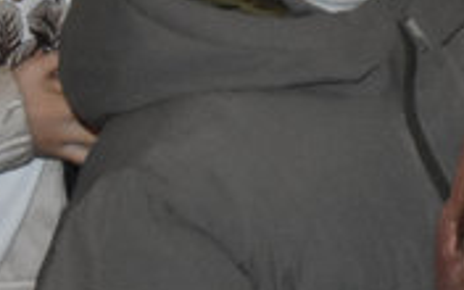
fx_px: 2706
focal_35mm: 214
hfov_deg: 9.1
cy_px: -315
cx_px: 991
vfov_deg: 6.0
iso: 3600
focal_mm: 24
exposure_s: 1/60
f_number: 3.8
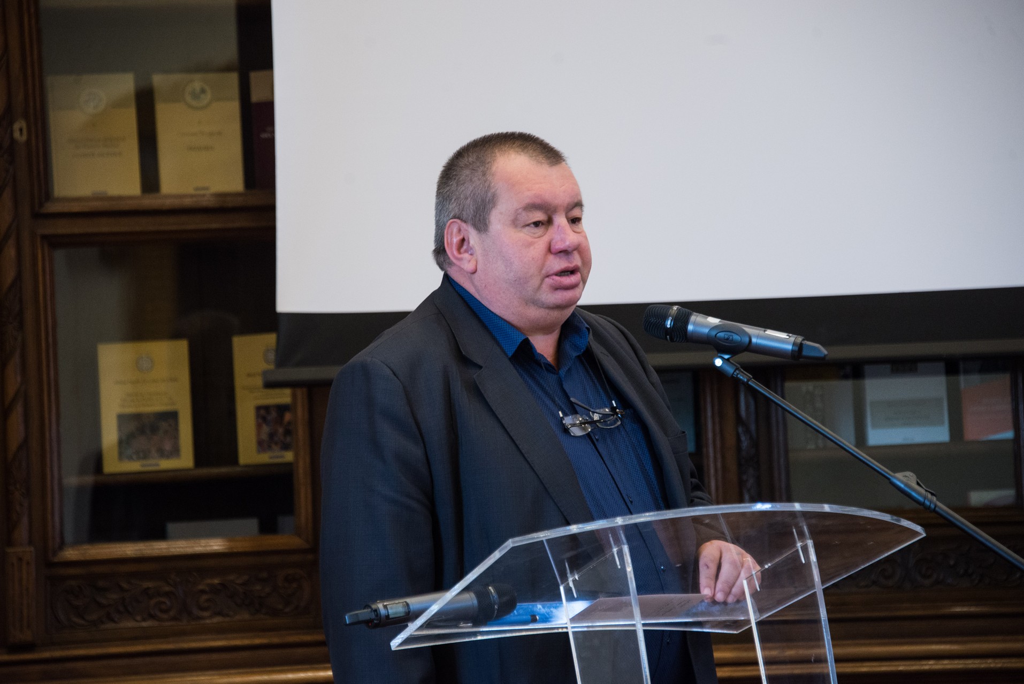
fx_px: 5407
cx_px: 512
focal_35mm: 190
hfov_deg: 10.8
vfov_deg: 7.2
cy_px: 342
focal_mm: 190
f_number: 5.6
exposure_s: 1/60
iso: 2000
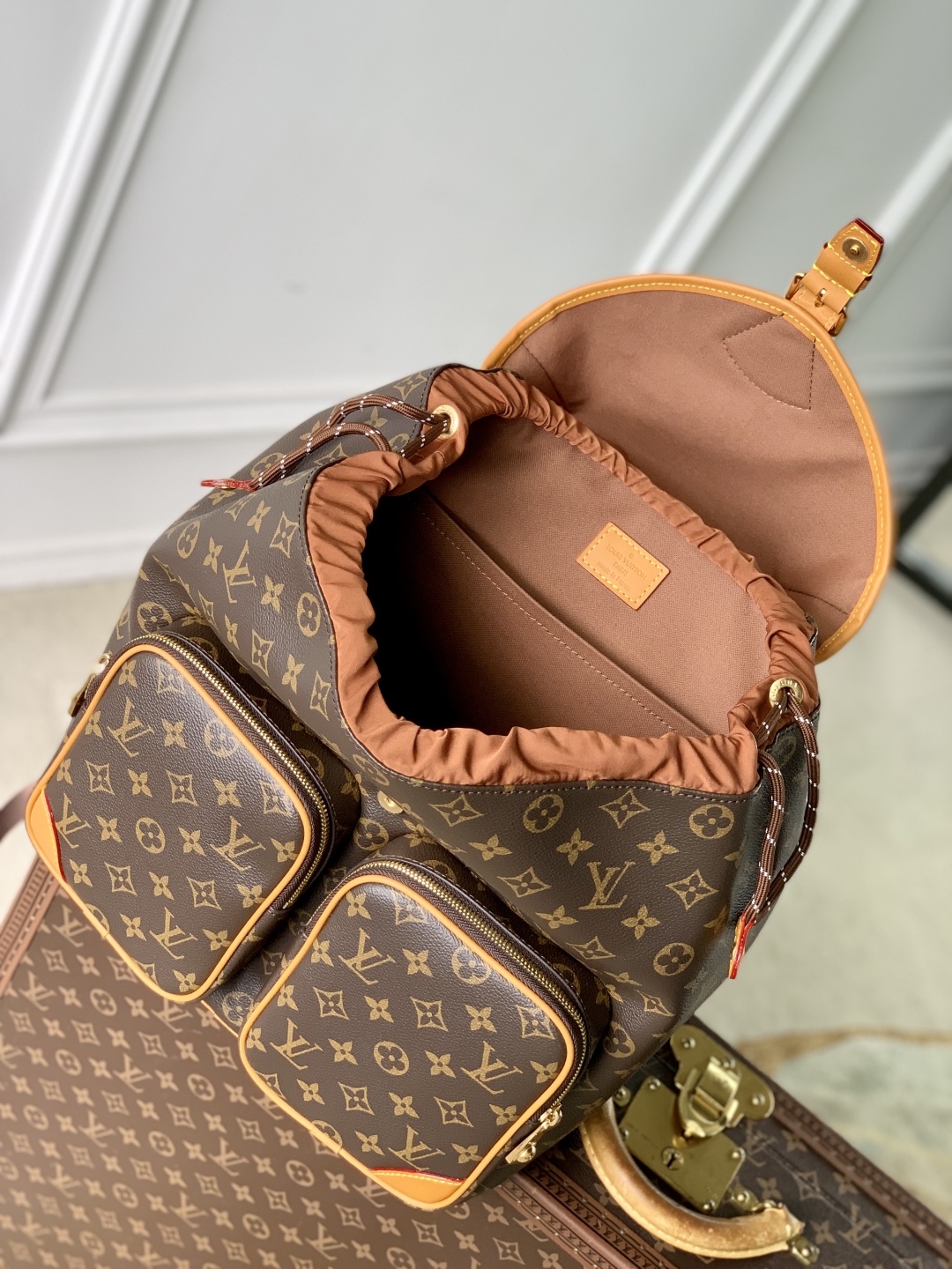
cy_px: 634
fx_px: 1907
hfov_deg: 28.0
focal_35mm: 52
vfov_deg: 36.8
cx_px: 476
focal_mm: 6
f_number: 2.4
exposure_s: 1/122
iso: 50
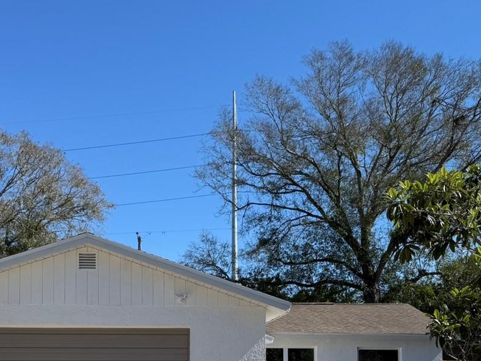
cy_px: 338
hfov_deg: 39.5
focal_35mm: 48
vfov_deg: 28.8
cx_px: 194
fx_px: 667
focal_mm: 6.76
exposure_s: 1/5319
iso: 80
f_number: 1.78
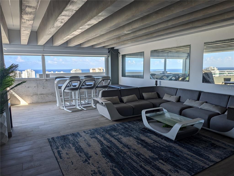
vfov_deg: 56.8
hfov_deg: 71.6
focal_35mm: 24
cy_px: 88
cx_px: 117
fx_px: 162
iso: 38
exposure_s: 1/1088
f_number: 1.7
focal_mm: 4.53
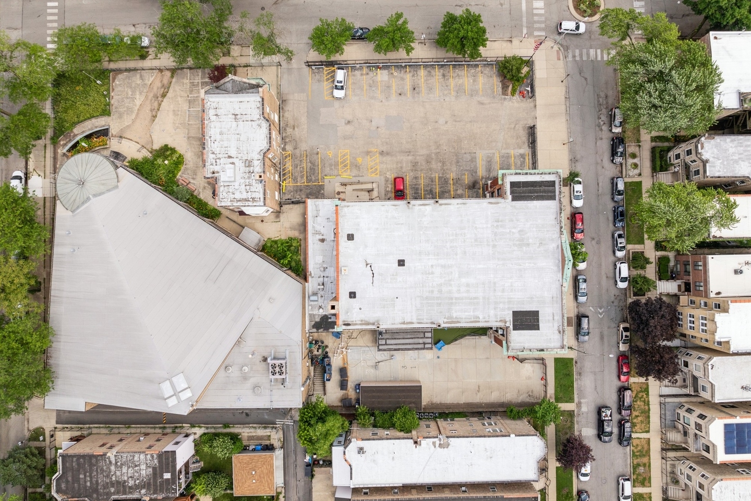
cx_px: 376
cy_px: 240
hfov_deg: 71.5
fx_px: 521
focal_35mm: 25
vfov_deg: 51.3
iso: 100
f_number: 2.8
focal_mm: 12.29
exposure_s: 1/1000
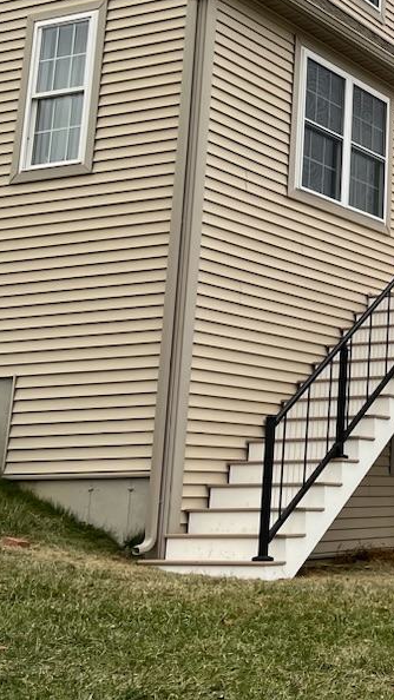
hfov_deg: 18.1
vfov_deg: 34.0
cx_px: 541
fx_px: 1133
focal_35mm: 61
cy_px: 231
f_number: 1.6
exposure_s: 1/415
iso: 50
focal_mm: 5.1
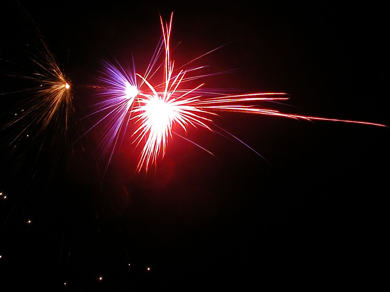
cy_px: 146
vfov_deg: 40.7
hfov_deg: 52.6
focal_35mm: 35
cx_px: 195
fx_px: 394
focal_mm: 8.9
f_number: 8
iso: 100
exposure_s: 8
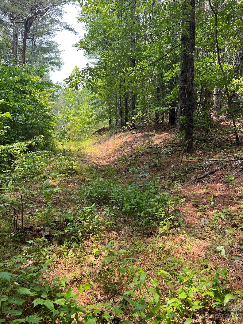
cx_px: 122
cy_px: 162
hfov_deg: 53.1
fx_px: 243
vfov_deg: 67.3
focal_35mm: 26
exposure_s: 1/408
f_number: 1.5
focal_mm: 5.7
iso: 50
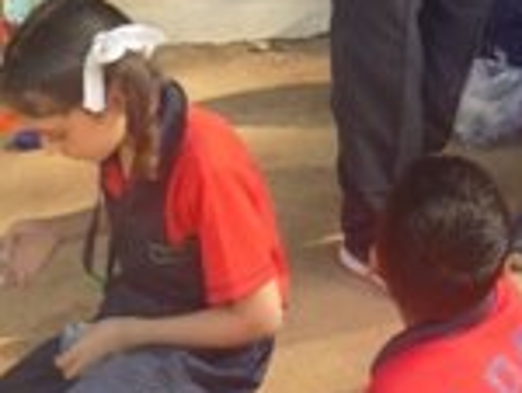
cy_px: -233
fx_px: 1480
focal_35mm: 98
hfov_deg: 19.3
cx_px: 553
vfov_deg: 14.0
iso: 80
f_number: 3.1
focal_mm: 4
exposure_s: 1/200
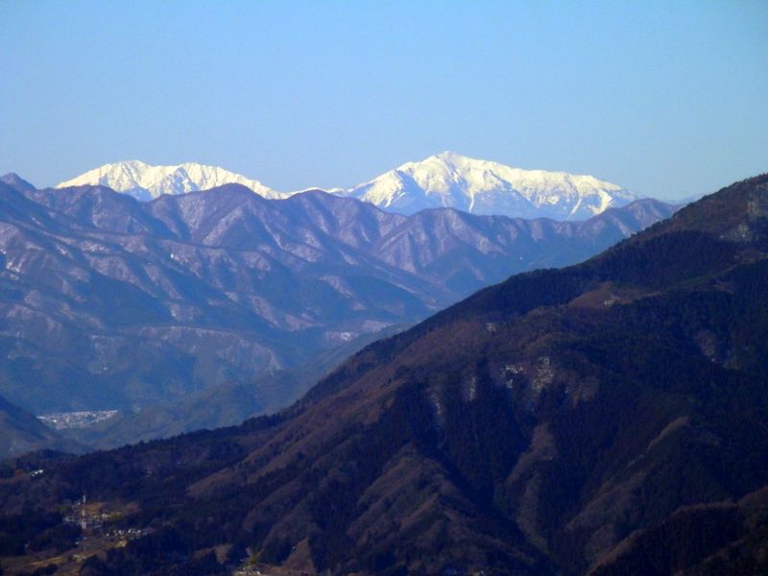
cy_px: 288
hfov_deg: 6.0
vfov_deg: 4.5
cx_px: 384
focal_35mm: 332
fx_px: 7366
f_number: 6.7
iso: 80
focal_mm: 59.3
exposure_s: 1/800
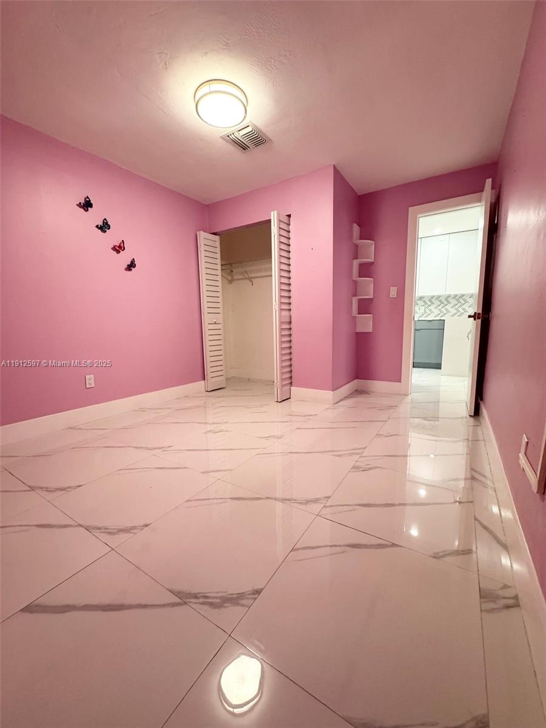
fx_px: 294
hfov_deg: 85.7
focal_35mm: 14
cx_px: 273
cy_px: 364
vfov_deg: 102.1
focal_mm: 2.22
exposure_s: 1/120
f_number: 2.2
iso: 320
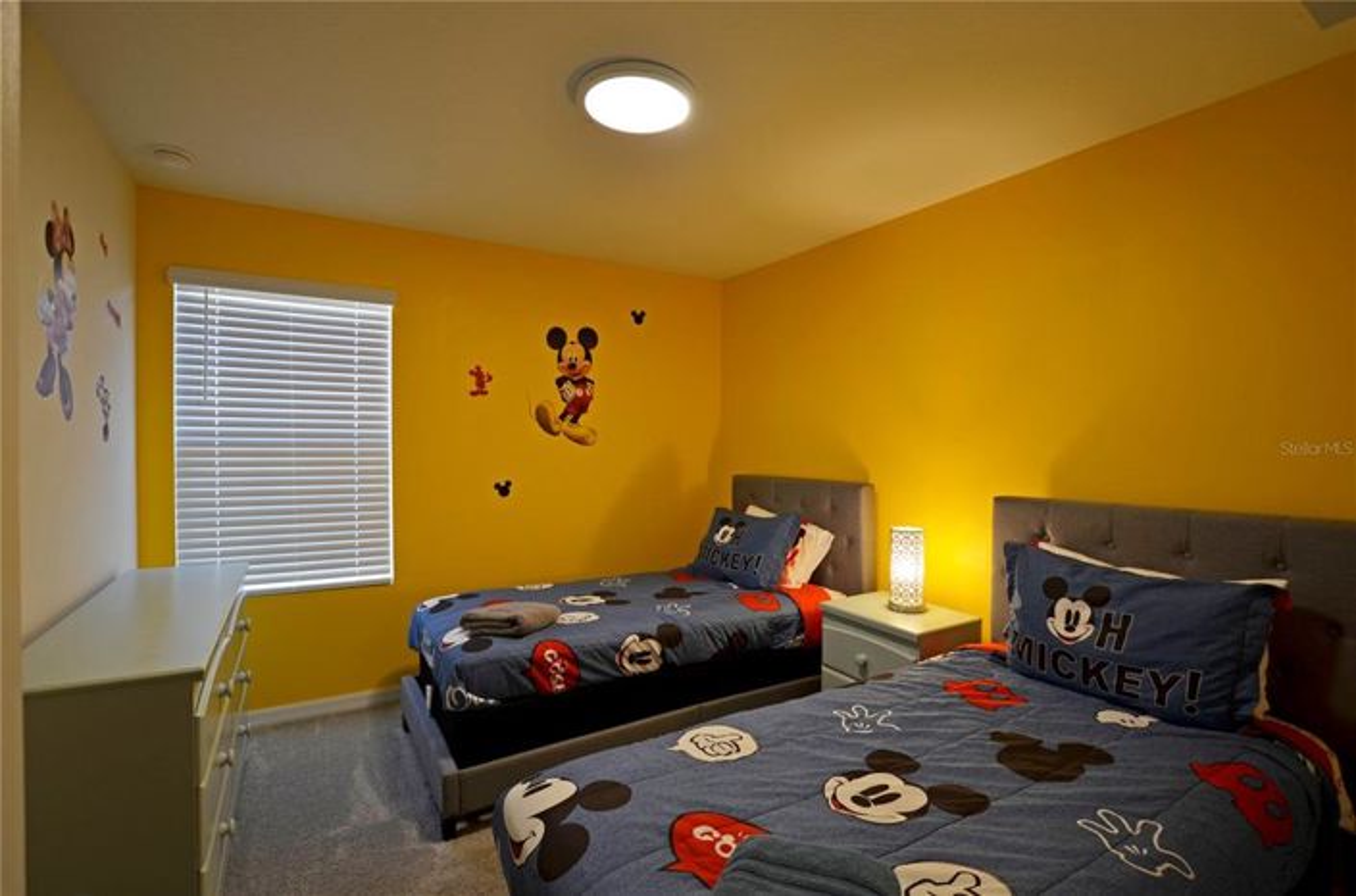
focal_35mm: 15
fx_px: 563
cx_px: 678
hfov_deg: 100.5
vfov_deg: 77.0
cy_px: 448
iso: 160
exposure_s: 1/30
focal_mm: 10
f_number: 4
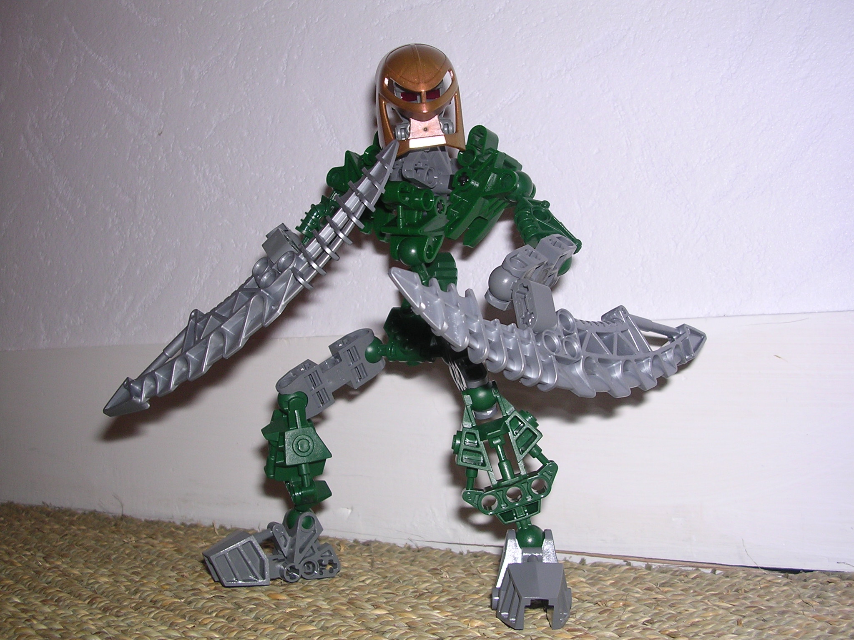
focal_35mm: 38
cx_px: 427
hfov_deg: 49.0
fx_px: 937
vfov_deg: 37.7
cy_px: 320
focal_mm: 5.8
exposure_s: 1/60.1
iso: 100
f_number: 2.8
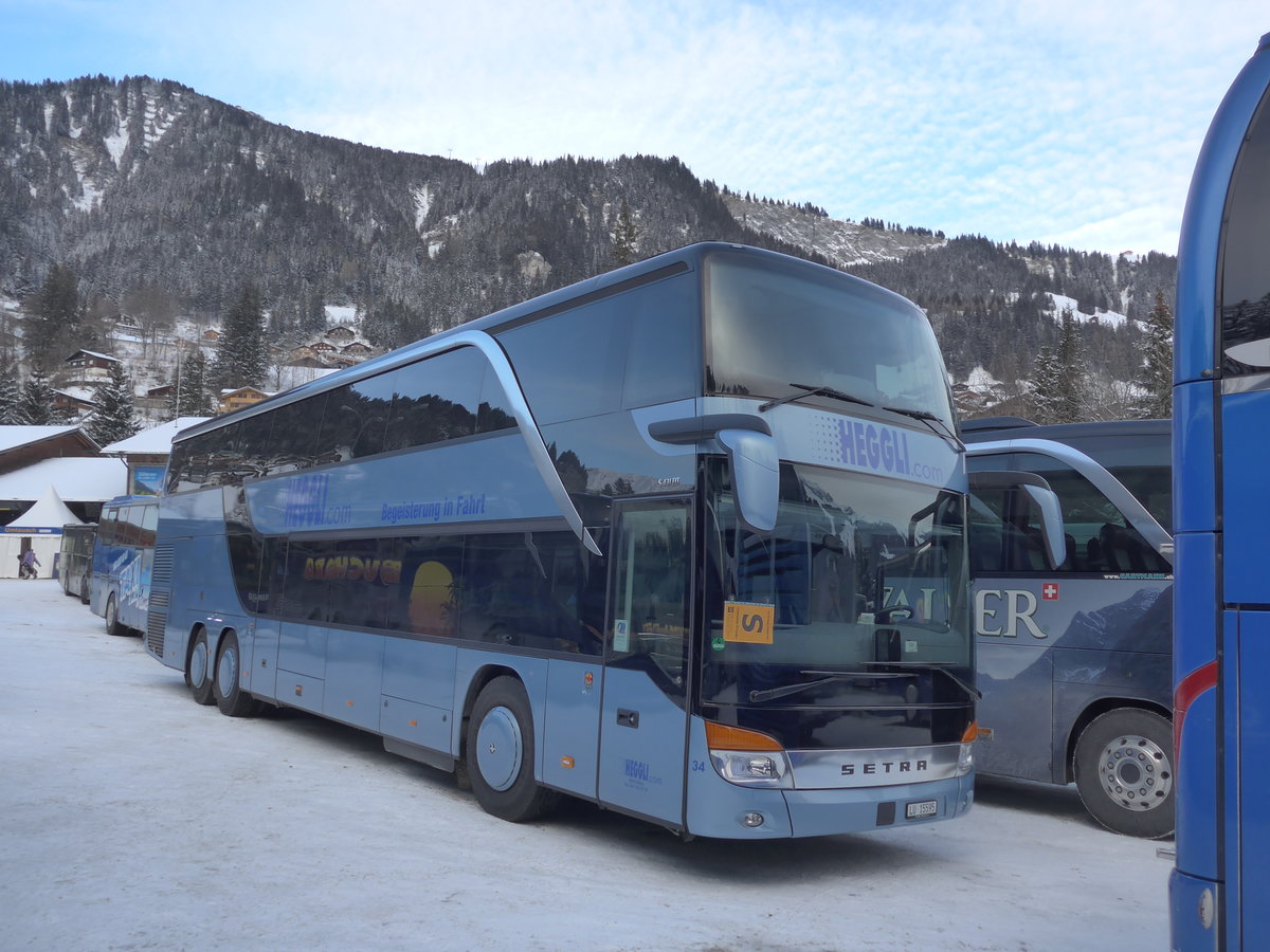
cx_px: 635
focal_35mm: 29
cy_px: 476
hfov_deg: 61.7
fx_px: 1064
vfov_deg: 48.2
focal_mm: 6
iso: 160
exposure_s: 1/640
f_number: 2.2
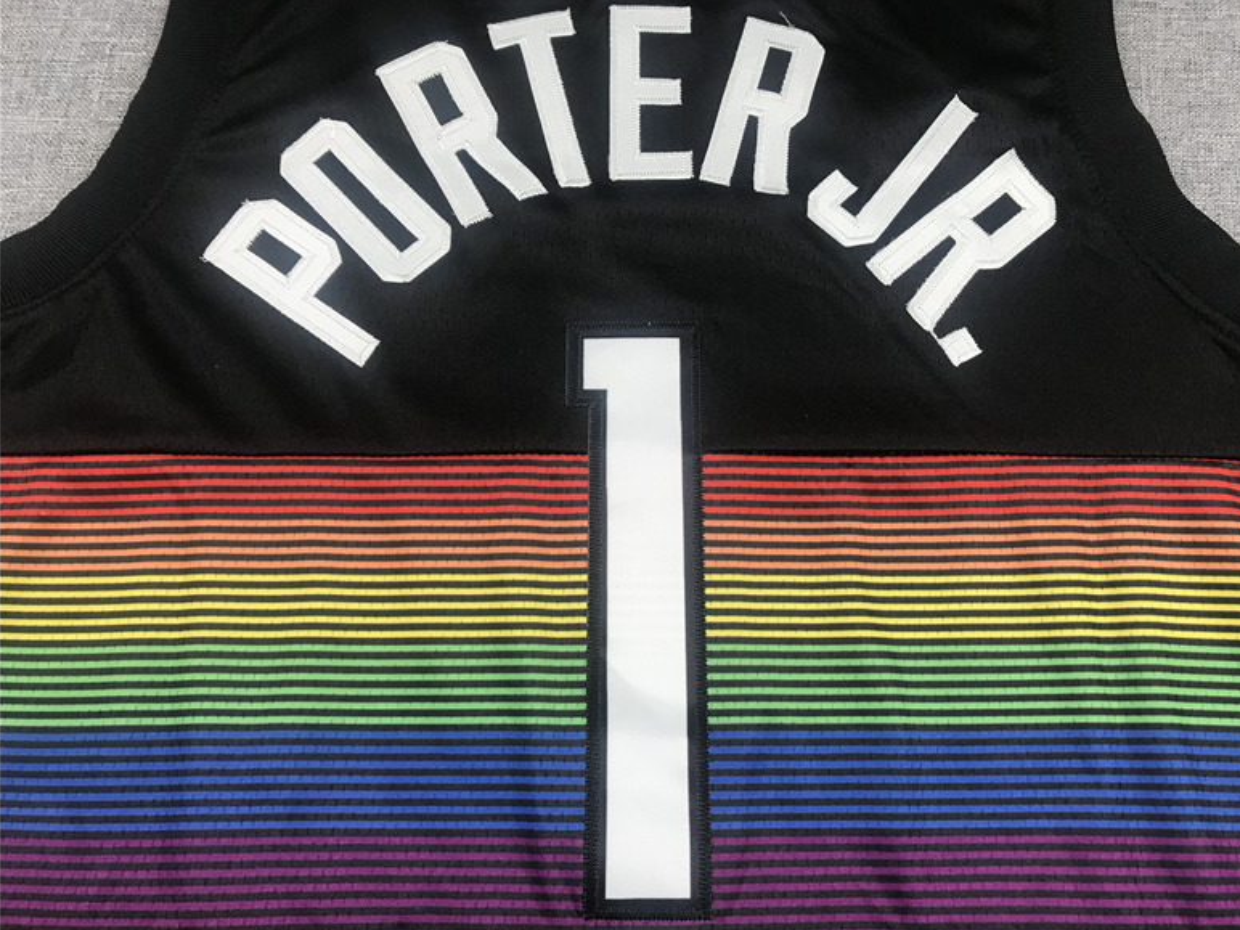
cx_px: 641
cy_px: 466
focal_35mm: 29
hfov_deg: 61.6
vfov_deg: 48.2
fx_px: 1039
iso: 25
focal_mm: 3.99
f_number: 1.8
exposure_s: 1/33
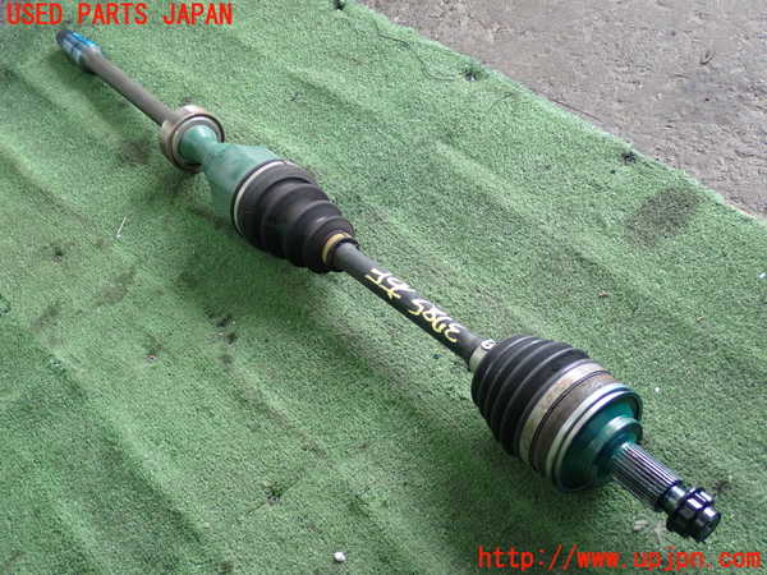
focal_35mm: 50
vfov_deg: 29.1
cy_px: 288
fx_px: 1108
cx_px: 384
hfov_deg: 38.2
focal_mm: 9.01
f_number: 3.2
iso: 640
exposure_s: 1/125
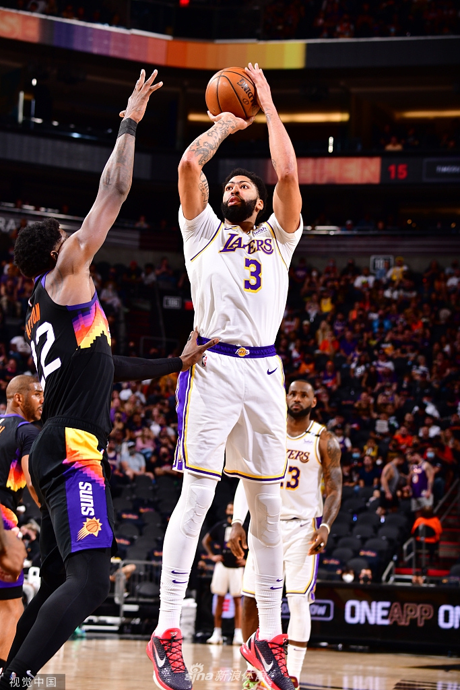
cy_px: 345
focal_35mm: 125
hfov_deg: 11.0
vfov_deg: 16.4
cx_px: 230
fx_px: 2395
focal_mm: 125
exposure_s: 1/250
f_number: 5.6
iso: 320
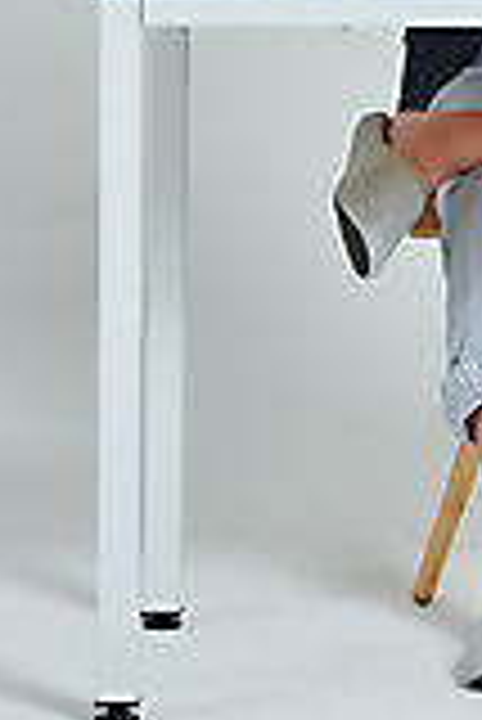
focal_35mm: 230
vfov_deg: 8.9
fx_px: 4609
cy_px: -58
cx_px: 583
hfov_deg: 6.0
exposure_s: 1/125
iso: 100
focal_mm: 92
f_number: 13
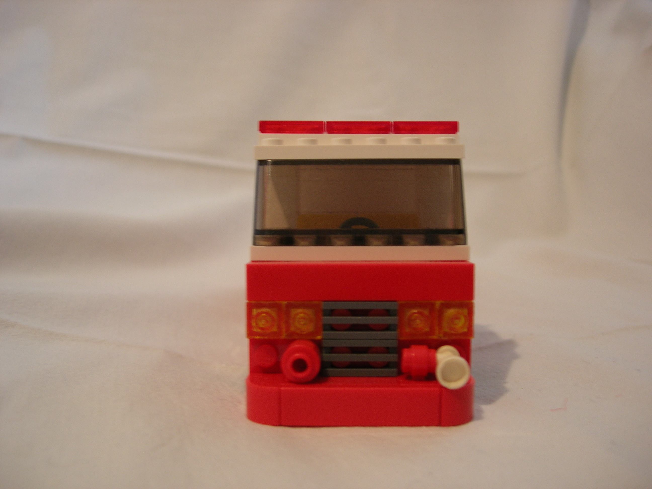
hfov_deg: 49.0
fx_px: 716
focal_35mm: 38
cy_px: 244
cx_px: 326
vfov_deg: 37.7
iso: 64
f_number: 2.8
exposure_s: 1/4.9
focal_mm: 7.8
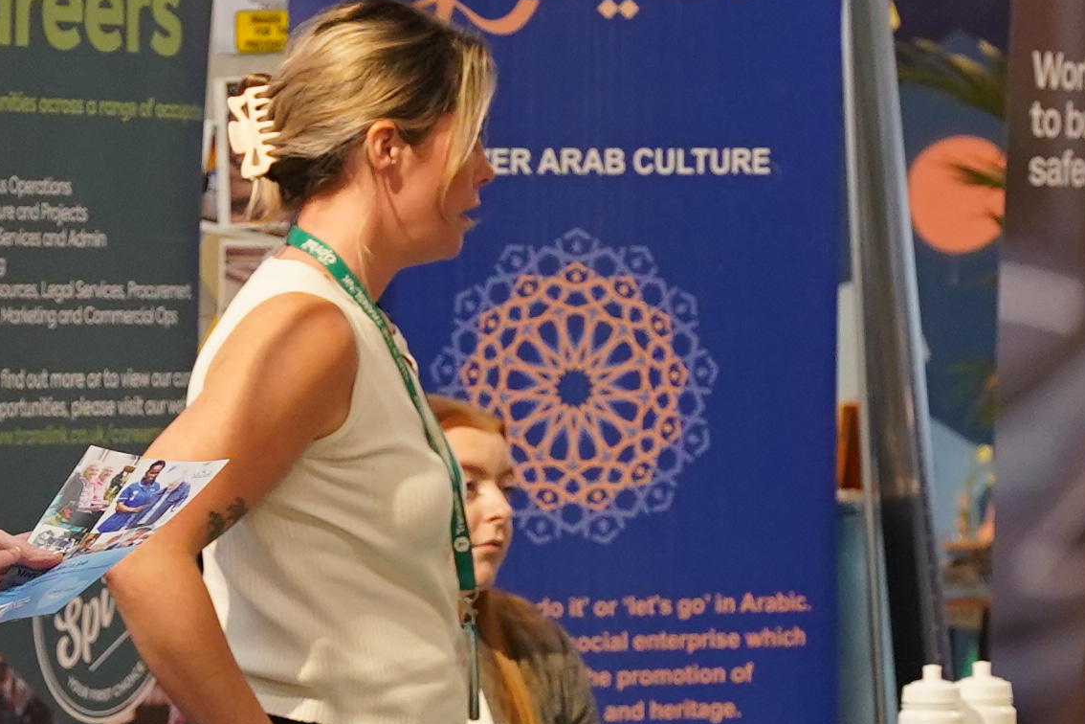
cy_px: 650
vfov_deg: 5.4
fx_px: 7655
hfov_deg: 8.1
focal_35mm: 254
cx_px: 555
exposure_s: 1/160
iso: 1600
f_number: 4
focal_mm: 48
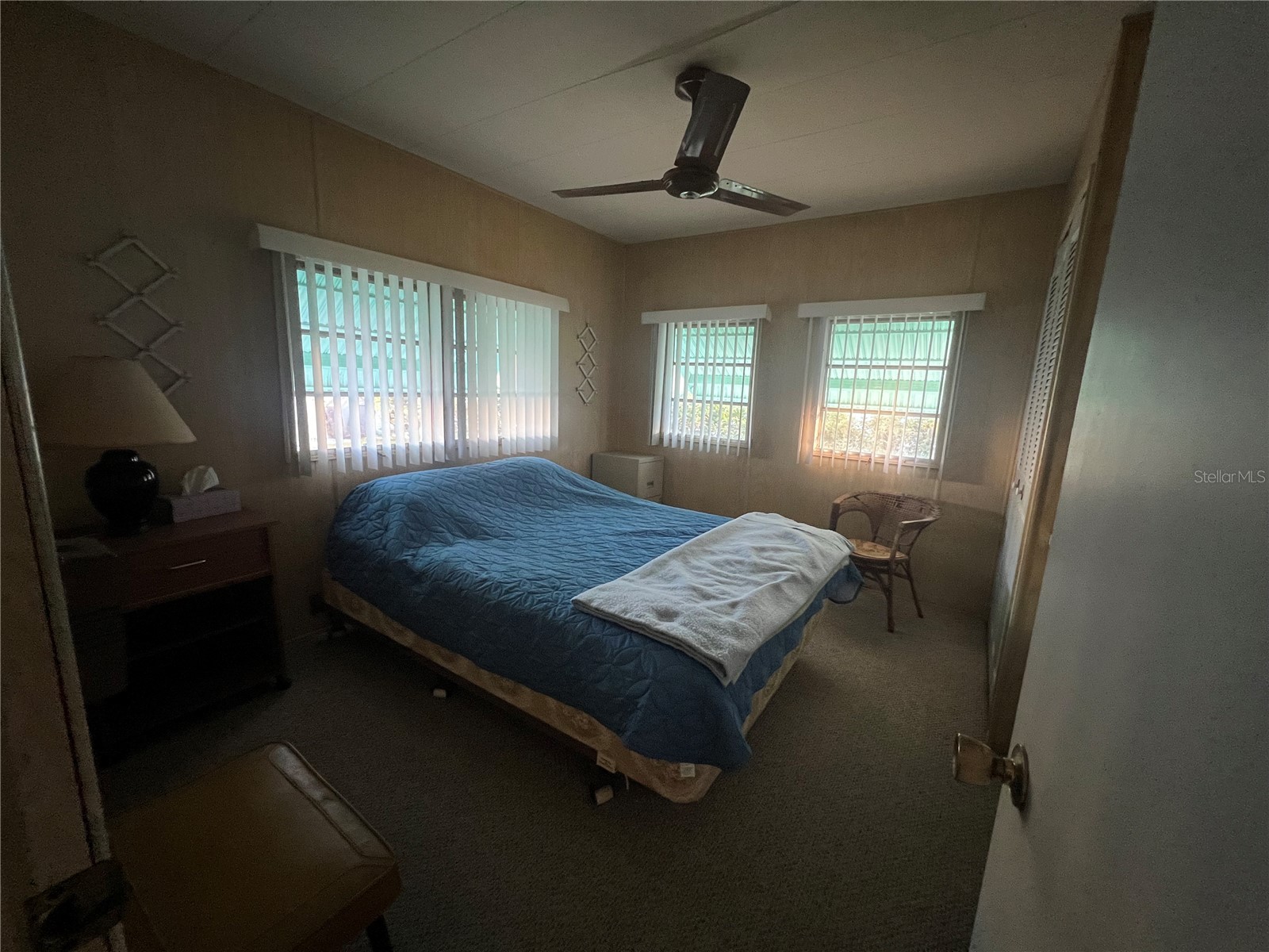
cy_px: 476
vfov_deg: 89.9
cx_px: 634
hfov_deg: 106.2
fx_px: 477
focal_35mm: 13
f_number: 1.8
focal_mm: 1.57
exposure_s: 1/60
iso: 400
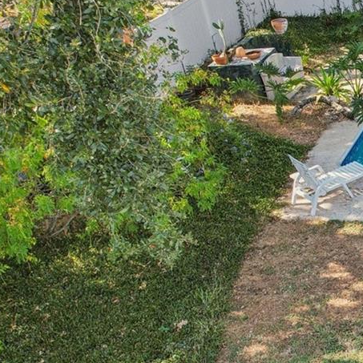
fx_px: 783
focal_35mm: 66
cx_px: 570
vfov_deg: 25.8
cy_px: 264
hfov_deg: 21.2
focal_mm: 8.4
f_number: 2.8
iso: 150
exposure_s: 1/320
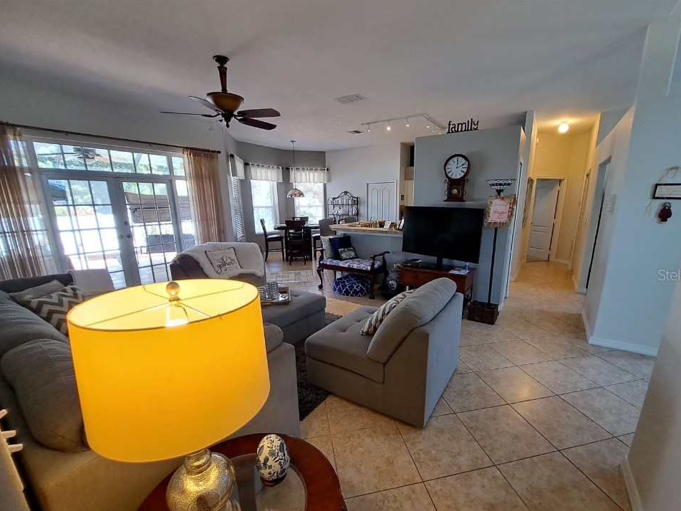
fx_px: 275
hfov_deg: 102.0
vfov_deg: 85.5
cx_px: 359
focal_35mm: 14
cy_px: 274
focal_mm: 1.74
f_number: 2.2
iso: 64
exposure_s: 1/50
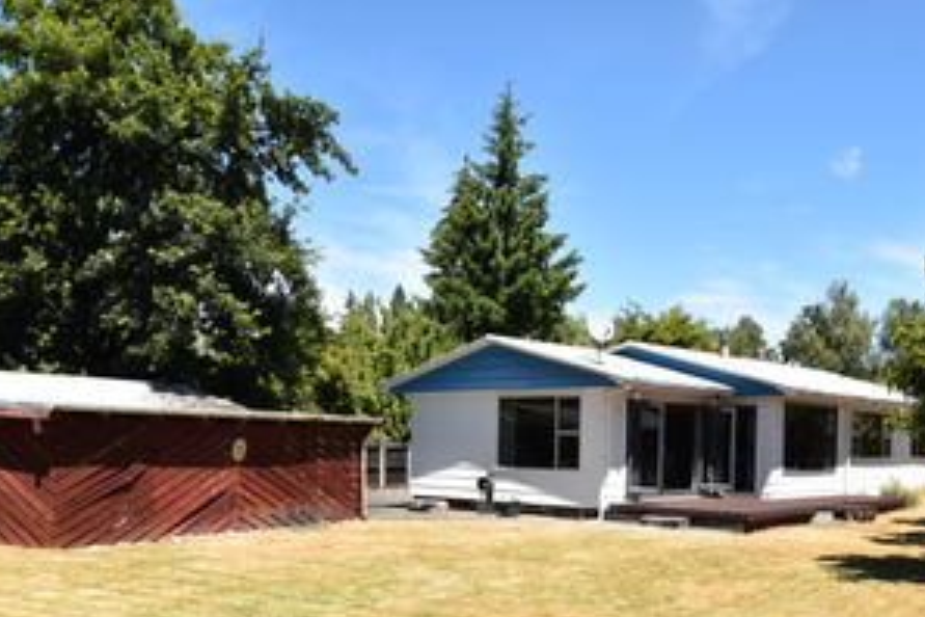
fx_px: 976
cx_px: 505
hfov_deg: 50.6
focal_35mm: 38
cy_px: 485
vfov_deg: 34.1
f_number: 10
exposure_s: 1/400
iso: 200
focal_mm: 16
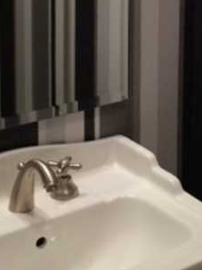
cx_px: 174
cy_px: -14
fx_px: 771
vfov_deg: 19.2
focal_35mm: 99
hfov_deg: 14.8
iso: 50
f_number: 2.2
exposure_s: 1/30
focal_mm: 4.12
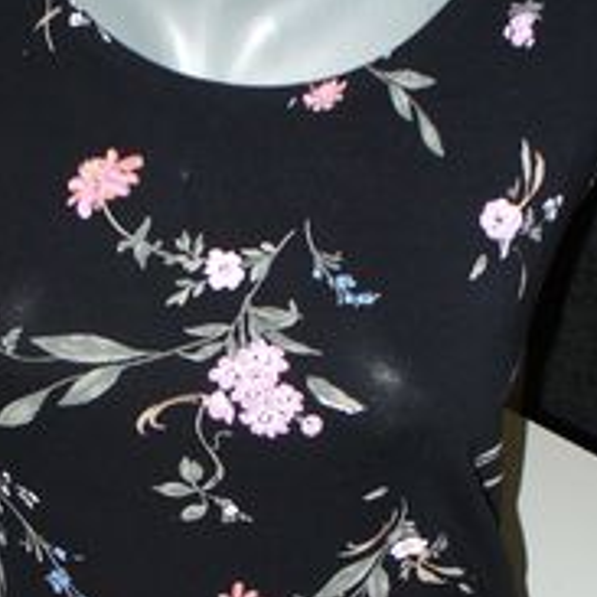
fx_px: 1678
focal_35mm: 86
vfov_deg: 20.0
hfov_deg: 20.1
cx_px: 192
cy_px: 460
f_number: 2.8
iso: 100
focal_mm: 6.1
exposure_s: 1/30
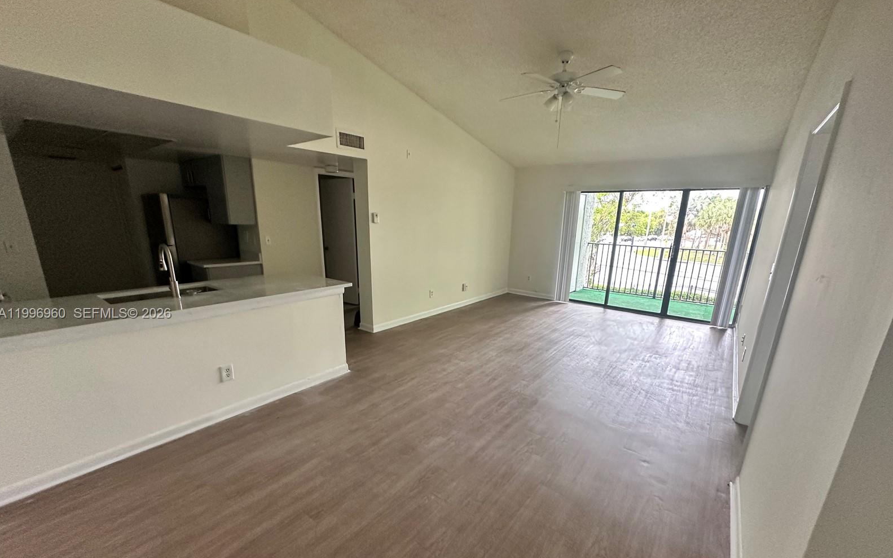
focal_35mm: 15
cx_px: 447
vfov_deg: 74.5
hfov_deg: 101.5
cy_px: 314
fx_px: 365
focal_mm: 2.22
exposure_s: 1/60
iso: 400
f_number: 2.2
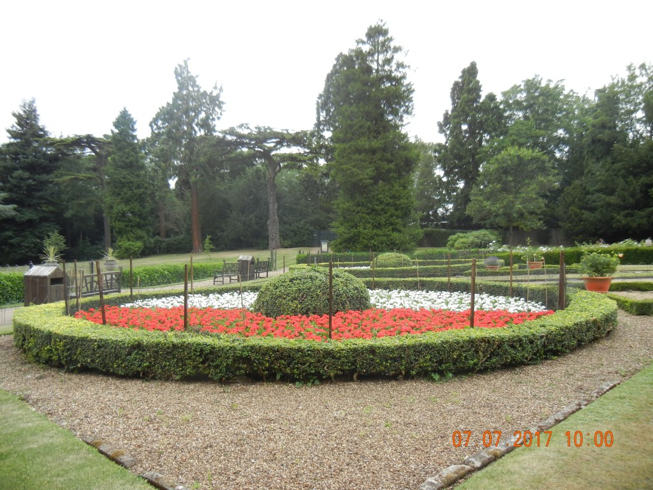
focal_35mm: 30
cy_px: 245
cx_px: 326
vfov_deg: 46.8
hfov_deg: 60.0
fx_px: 566
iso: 160
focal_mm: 5.4
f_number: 3.5
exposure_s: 1/391
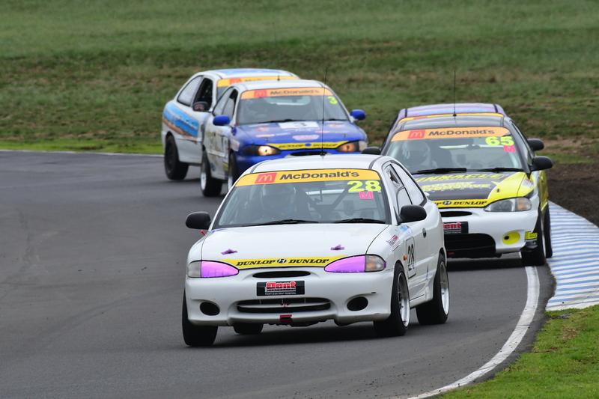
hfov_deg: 2.9
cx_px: 300
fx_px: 11977
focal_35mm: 720
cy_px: 200
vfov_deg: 1.9
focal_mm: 480
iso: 640
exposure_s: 1/640
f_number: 13
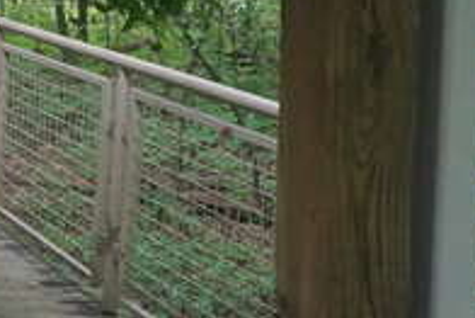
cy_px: -81
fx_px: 1294
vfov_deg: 13.5
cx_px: -460
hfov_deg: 16.3
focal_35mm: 98
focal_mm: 16
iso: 2000
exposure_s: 1/160
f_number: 3.5
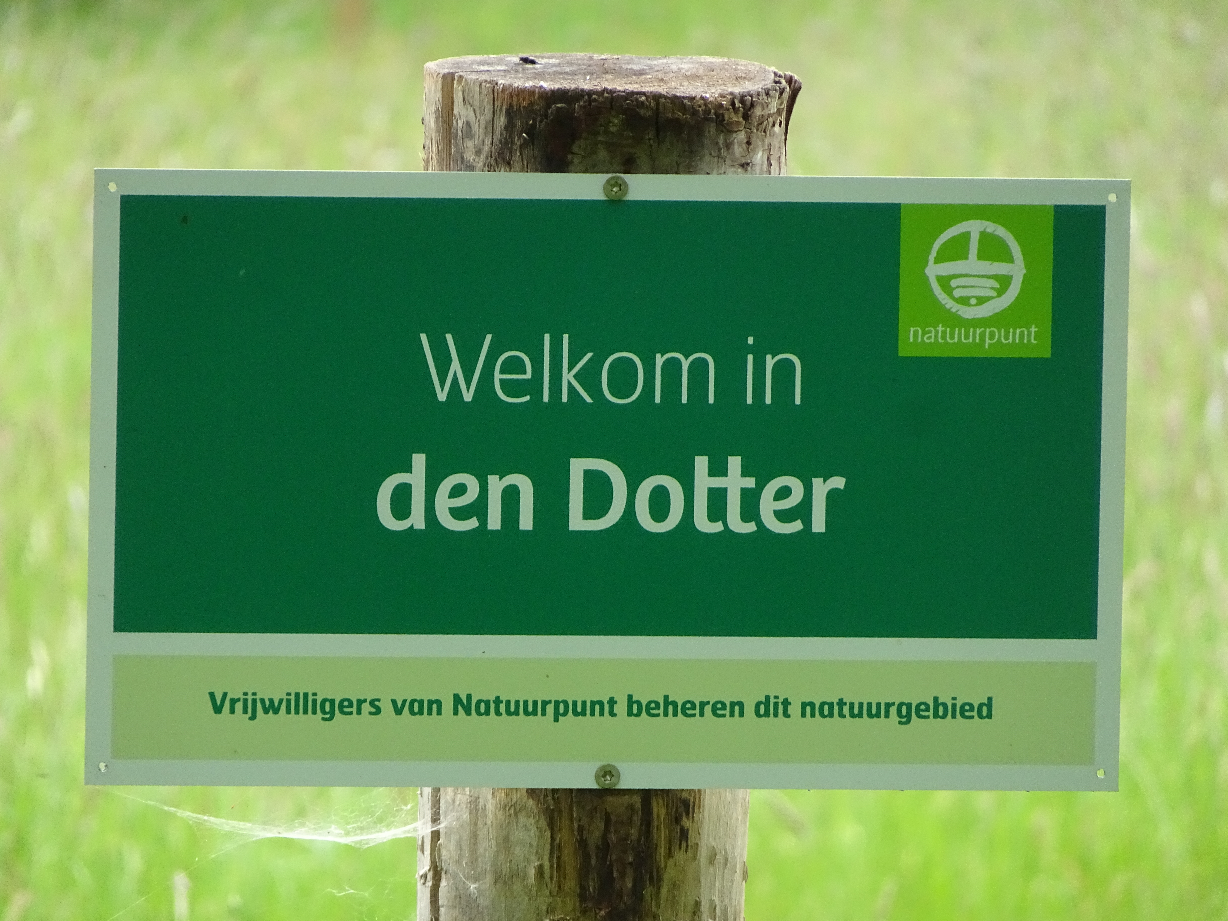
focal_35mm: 514
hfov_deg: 3.9
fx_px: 18234
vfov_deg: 2.9
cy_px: 460
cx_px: 614
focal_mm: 87.78
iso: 400
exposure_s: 1/250
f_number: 6.3
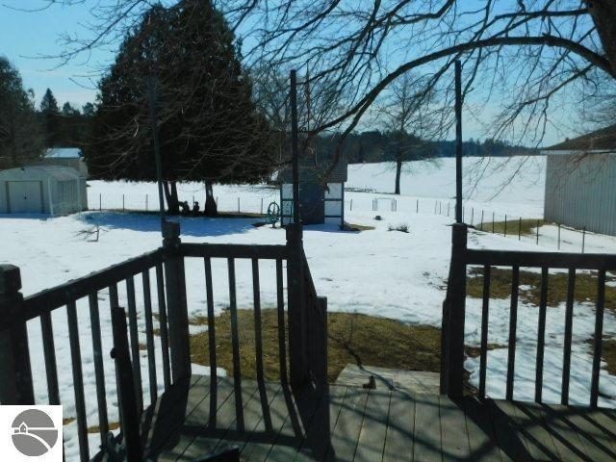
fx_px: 534
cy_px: 231
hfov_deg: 60.0
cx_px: 308
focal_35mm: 30
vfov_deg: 46.8
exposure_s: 1/1000
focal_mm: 5.3
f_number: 6.4
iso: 125
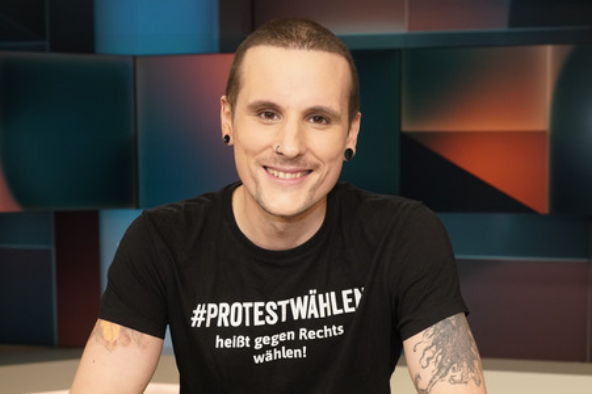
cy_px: 197
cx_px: 296
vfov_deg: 35.0
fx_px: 624
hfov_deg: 50.7
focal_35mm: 38
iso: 2000
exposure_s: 1/160
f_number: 5
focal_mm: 38
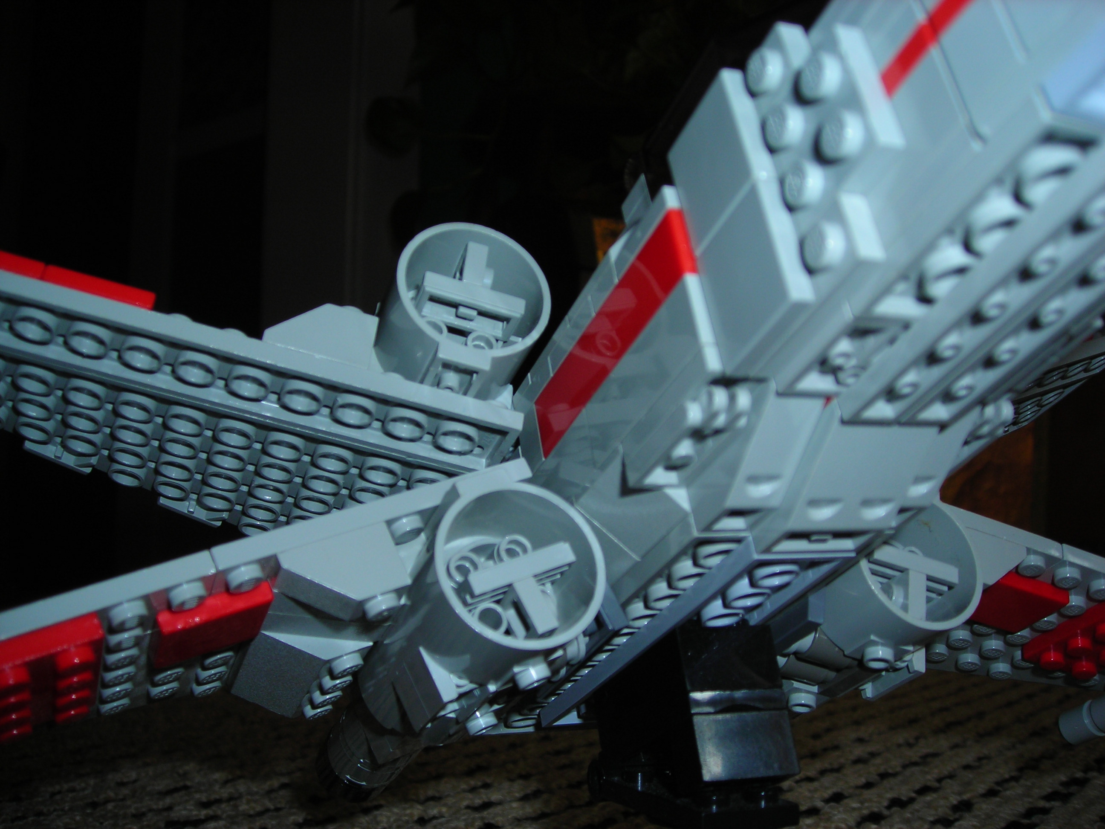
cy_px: 414
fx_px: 1213
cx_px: 552
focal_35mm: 38
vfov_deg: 37.7
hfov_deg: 49.0
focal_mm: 6.3
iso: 50
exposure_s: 1/60.1
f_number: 3.2
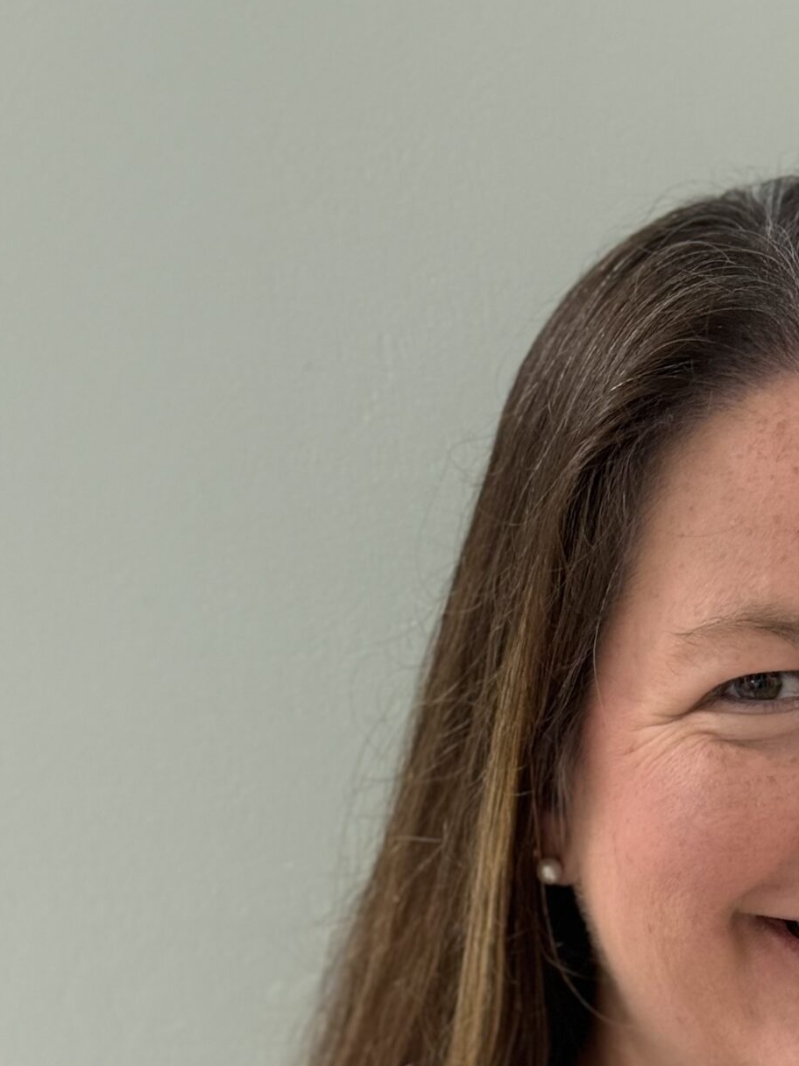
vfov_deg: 19.0
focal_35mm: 101
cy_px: 1033
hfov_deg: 14.4
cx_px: 805
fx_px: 3110
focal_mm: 6.76
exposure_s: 1/120
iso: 200
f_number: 1.78
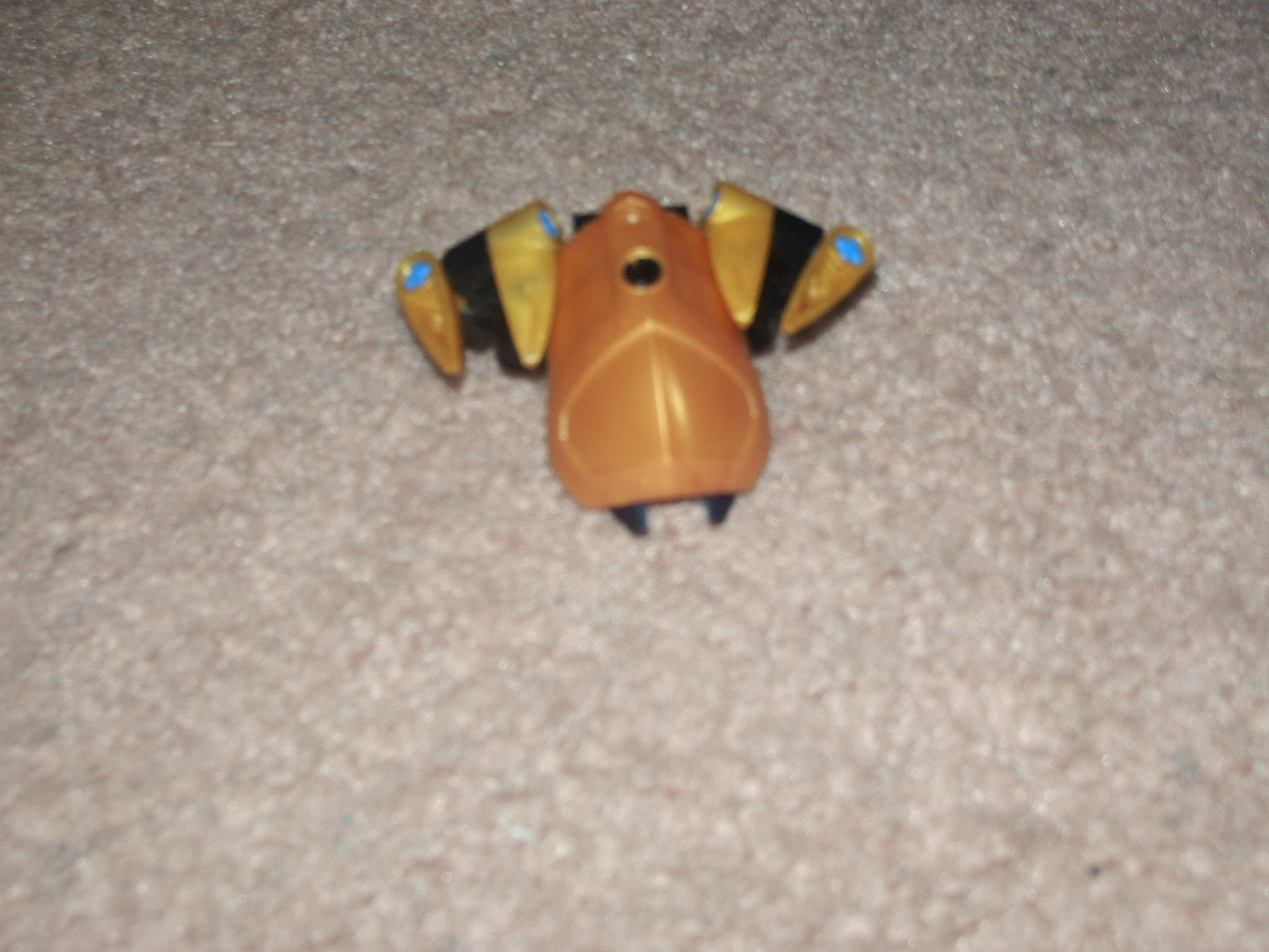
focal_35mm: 62
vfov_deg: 23.7
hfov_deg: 31.2
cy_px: 476
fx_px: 2273
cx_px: 634
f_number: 5.6
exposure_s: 1/50
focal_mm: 10.2
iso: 100
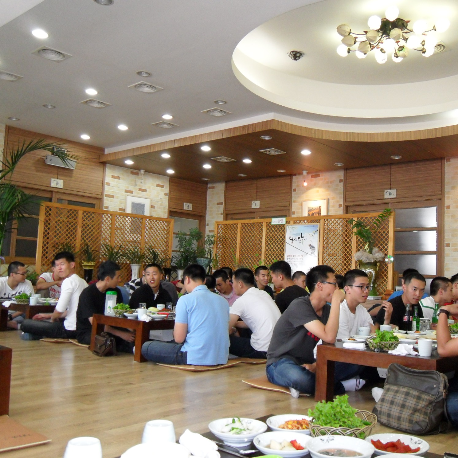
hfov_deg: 48.2
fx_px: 509
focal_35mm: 34
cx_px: 270
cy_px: 231
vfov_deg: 48.5
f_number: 3.4
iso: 240
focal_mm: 5
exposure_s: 1/45
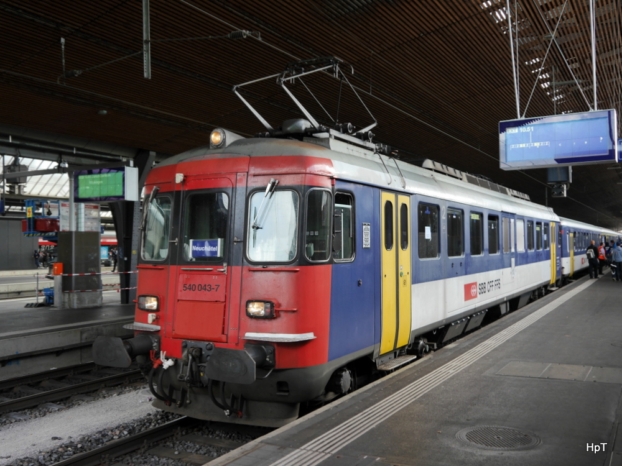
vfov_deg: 39.7
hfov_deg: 51.4
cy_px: 233
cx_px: 311
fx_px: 647
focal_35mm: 36
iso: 160
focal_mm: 18
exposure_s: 1/100
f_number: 4
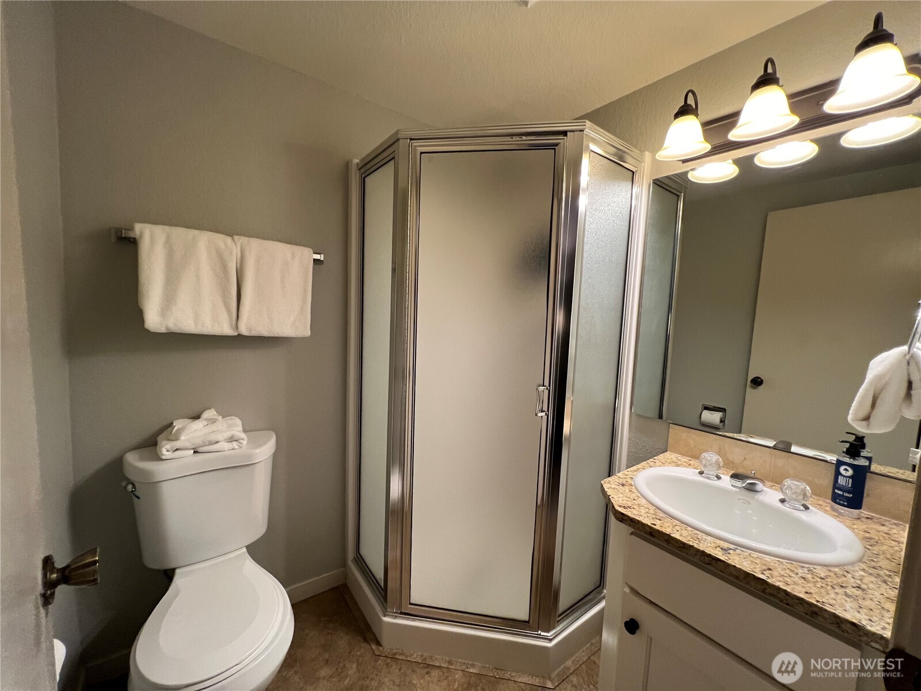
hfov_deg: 106.2
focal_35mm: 13
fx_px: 346
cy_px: 346
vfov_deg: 89.9
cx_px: 460
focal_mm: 1.57
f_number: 1.8
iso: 250
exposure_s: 1/120
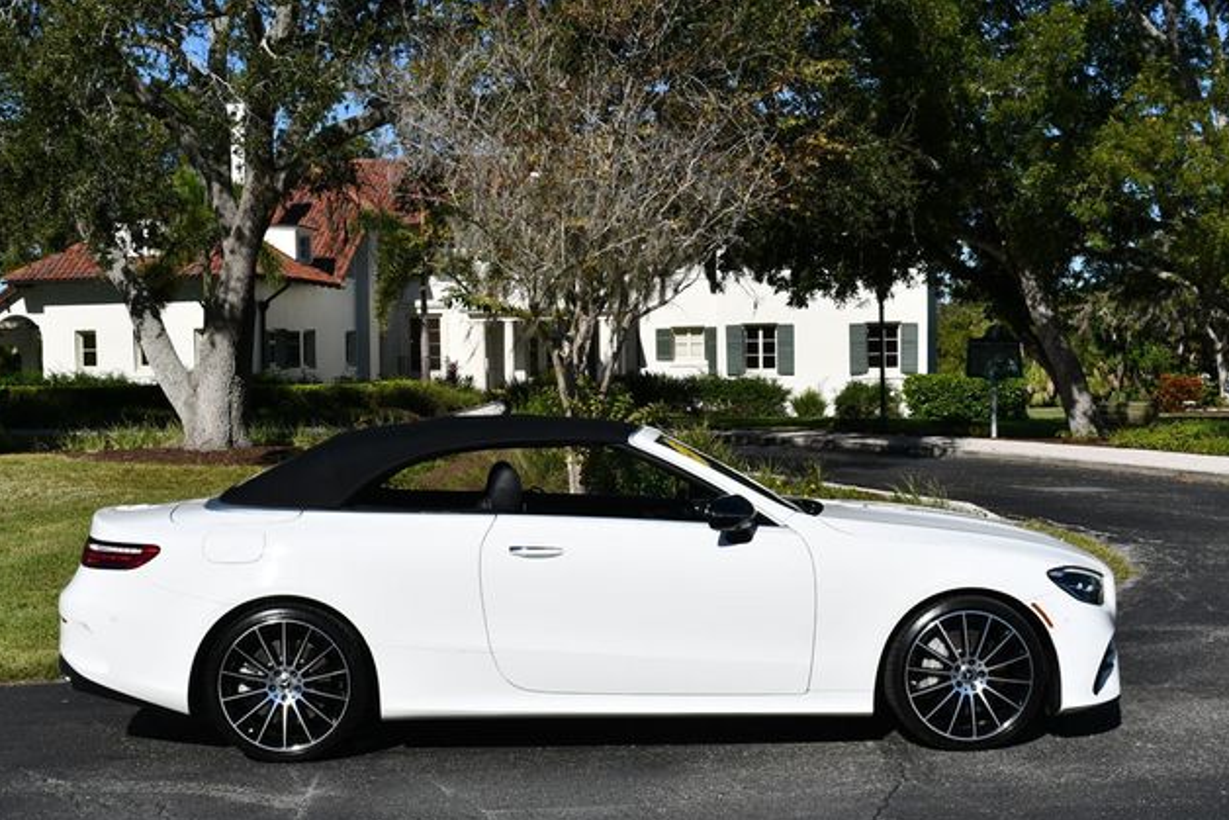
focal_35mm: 51
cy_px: 417
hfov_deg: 38.9
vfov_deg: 26.5
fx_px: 1741
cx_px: 607
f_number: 10
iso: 100
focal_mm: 25
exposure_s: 1/400
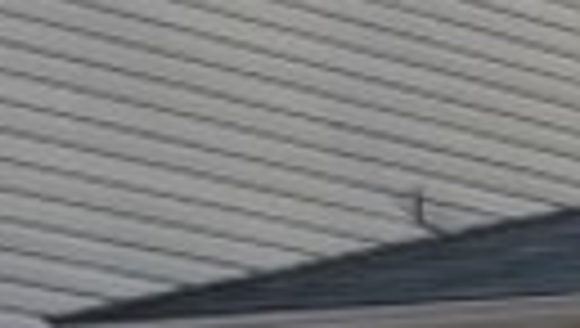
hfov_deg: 7.5
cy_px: 452
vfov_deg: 4.8
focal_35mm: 253
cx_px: 1731
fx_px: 3897
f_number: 5.6
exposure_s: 1/125
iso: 180
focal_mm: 26
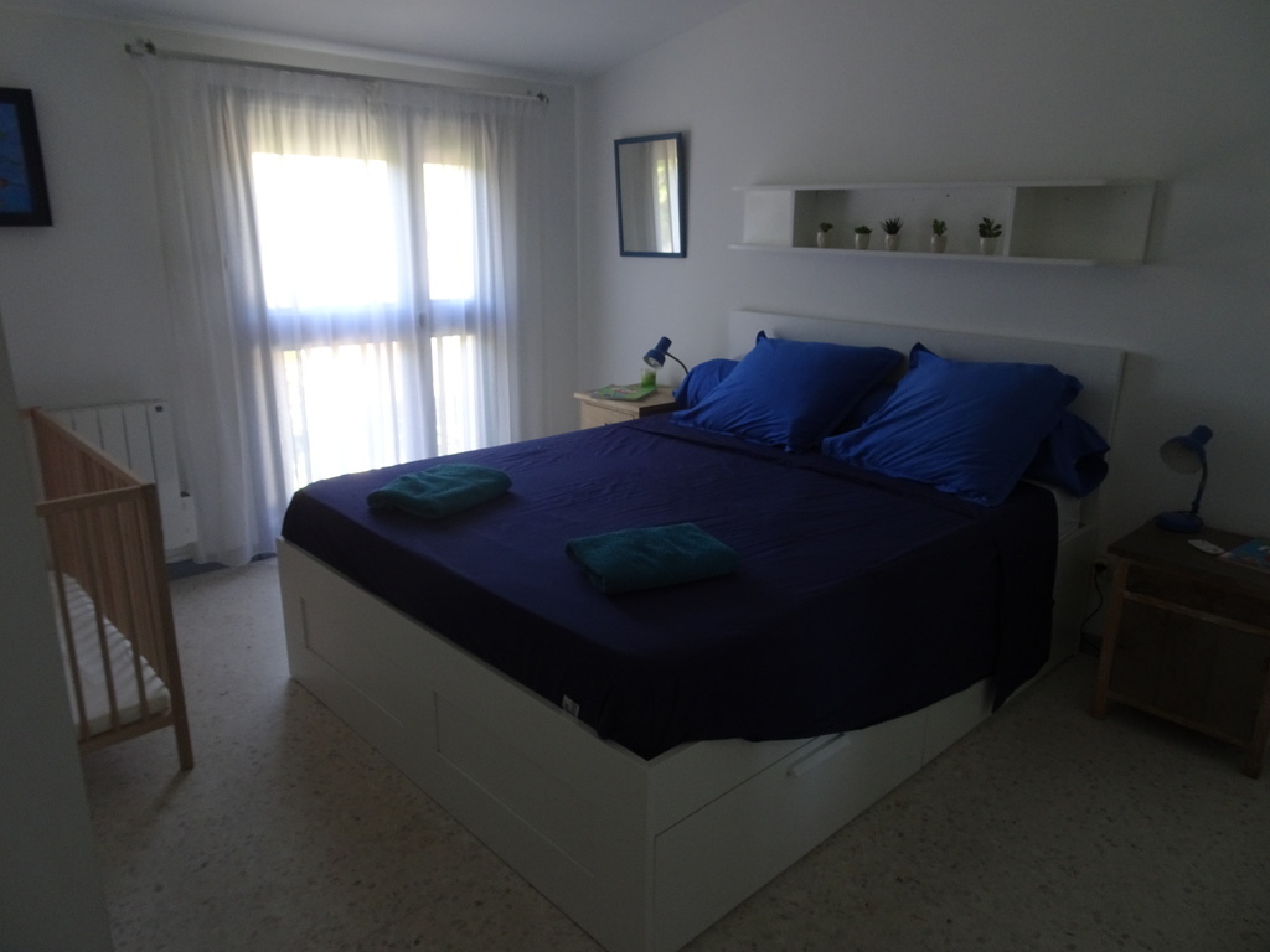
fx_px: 881
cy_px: 476
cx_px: 635
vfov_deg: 56.8
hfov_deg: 71.6
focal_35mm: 24
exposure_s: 1/30
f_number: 3.5
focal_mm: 4.1
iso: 125
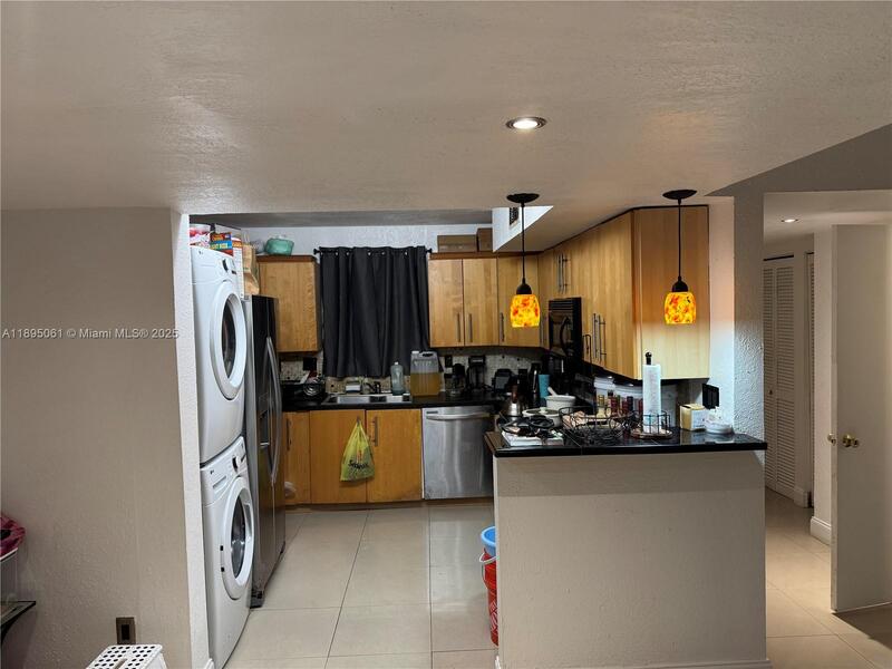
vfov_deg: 56.8
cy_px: 334
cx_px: 446
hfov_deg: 71.6
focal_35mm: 24
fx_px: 618
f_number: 1.78
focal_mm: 6.76
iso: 200
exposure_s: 1/60
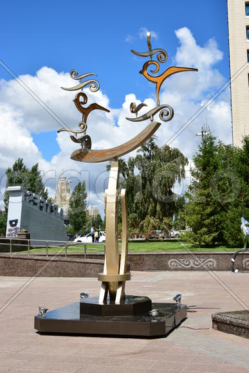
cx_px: 124
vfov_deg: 38.9
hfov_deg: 26.5
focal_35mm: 51
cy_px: 186
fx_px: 529
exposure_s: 1/250
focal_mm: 34
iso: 100
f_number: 9
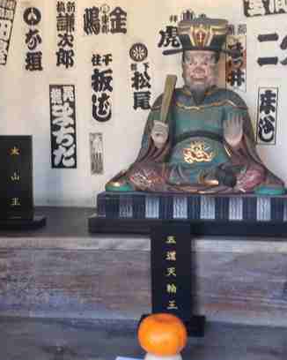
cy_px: 145
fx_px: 638
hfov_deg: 25.3
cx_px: 167
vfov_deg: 31.4
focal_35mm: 60
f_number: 2.4
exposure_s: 1/20
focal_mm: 4.28
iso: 100
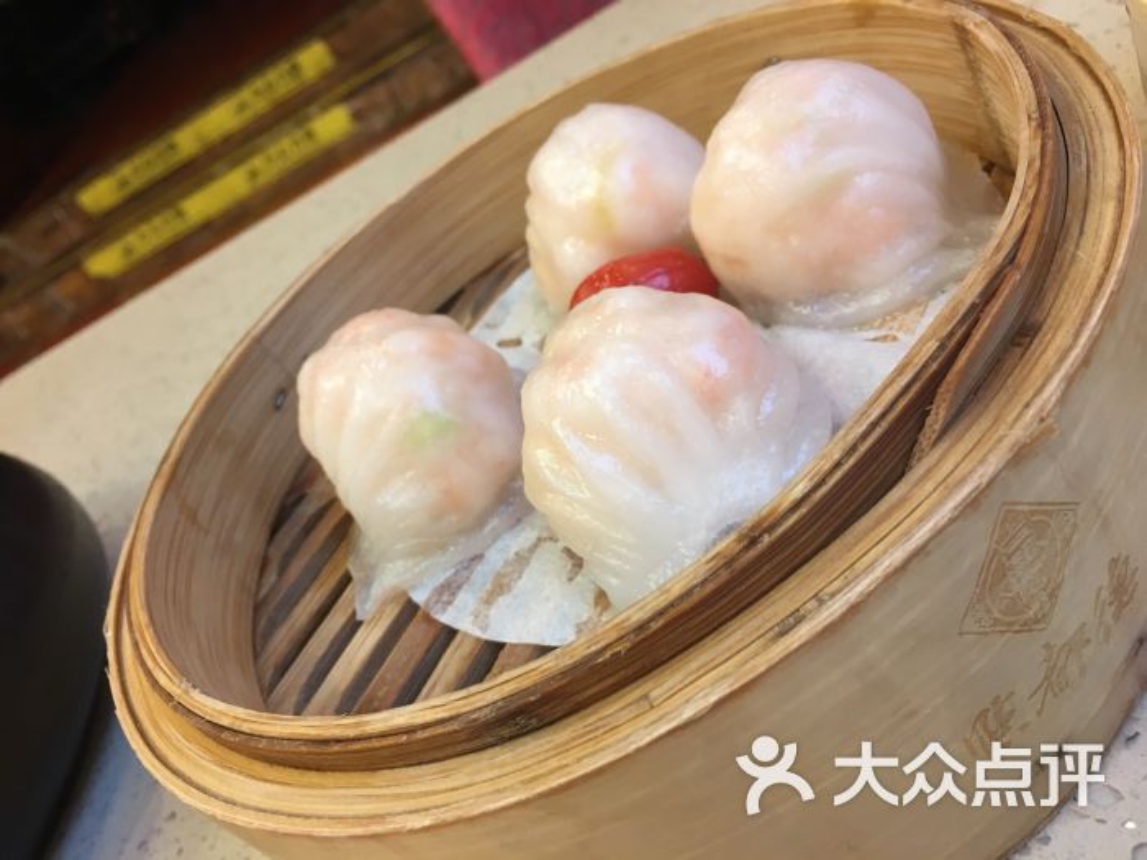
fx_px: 961
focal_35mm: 29
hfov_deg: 61.7
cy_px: 430
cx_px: 574
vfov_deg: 48.2
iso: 80
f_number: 2.2
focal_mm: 4.15
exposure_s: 1/33
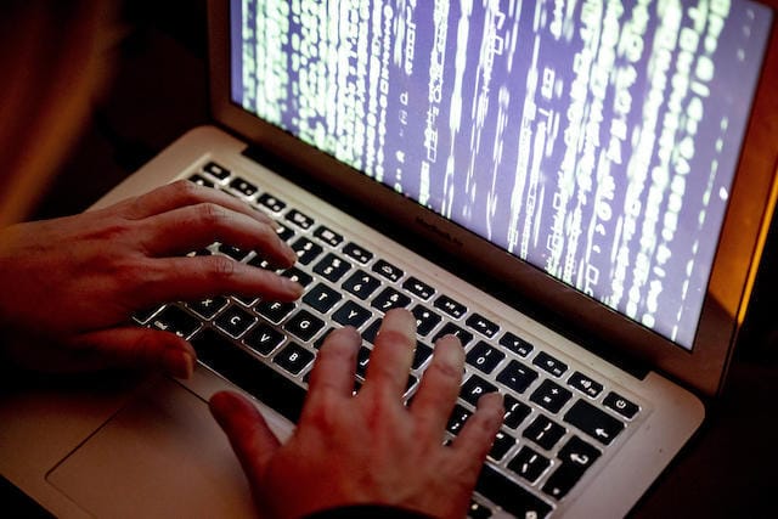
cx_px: 389
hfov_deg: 28.8
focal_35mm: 70
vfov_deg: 19.5
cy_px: 260
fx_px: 1513
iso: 4000
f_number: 2.8
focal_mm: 70
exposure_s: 1/50
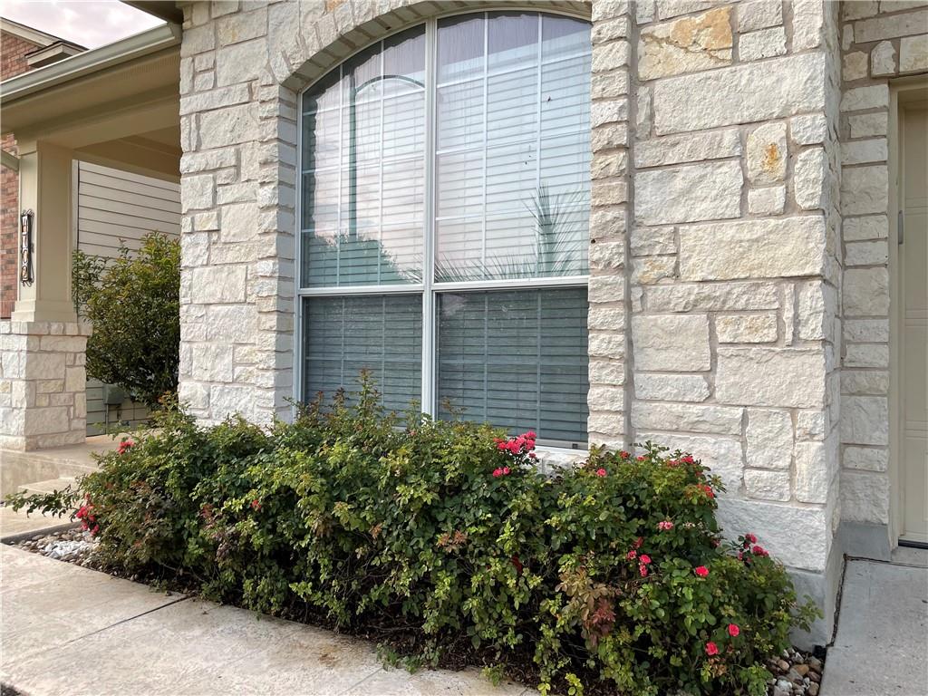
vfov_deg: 53.1
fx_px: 697
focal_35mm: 26
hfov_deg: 67.3
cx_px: 464
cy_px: 348
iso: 32
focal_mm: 4.2
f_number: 1.6
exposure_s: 1/121
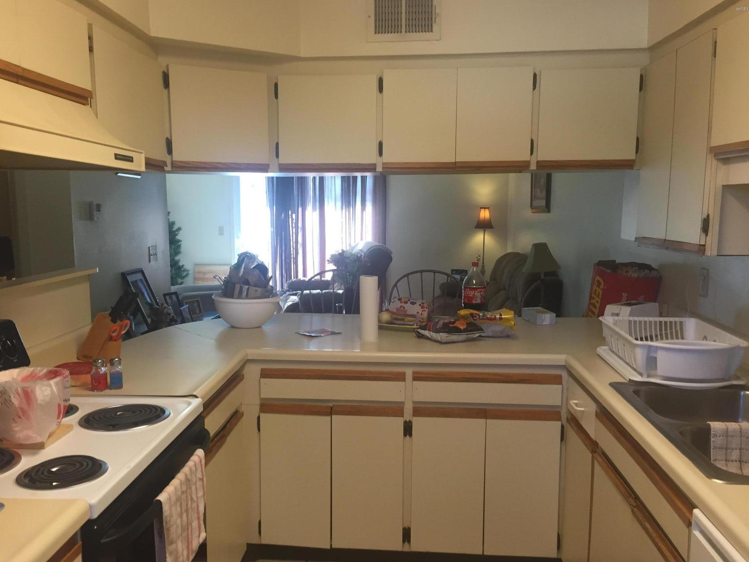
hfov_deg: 56.8
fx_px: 692
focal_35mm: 32
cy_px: 299
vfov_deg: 44.1
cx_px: 345
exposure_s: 1/30
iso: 64
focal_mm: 4.15
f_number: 2.2
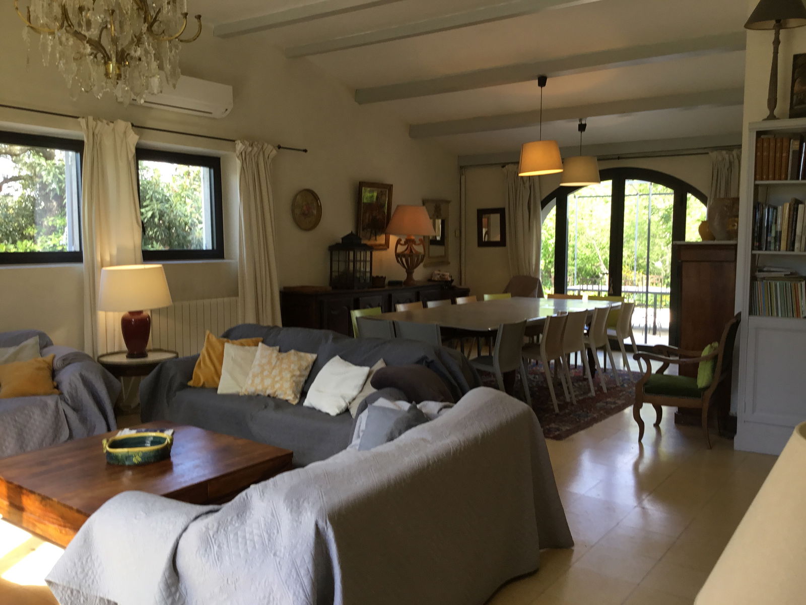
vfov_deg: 45.4
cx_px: 403
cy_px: 302
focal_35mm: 31
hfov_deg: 58.4
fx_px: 722
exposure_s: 1/50
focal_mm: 3.3
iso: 32
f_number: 2.4
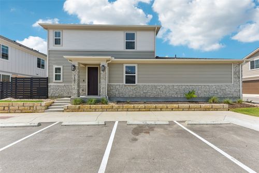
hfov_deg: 96.7
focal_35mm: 16
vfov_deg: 73.8
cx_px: 130
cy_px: 86
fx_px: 115
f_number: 8
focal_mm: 16
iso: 100
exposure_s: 1/400
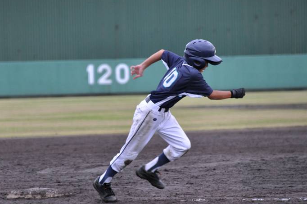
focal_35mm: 528
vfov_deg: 2.6
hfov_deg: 3.9
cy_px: 115
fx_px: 4497
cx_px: 140
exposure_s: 1/400
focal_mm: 300
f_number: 5.6
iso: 1600
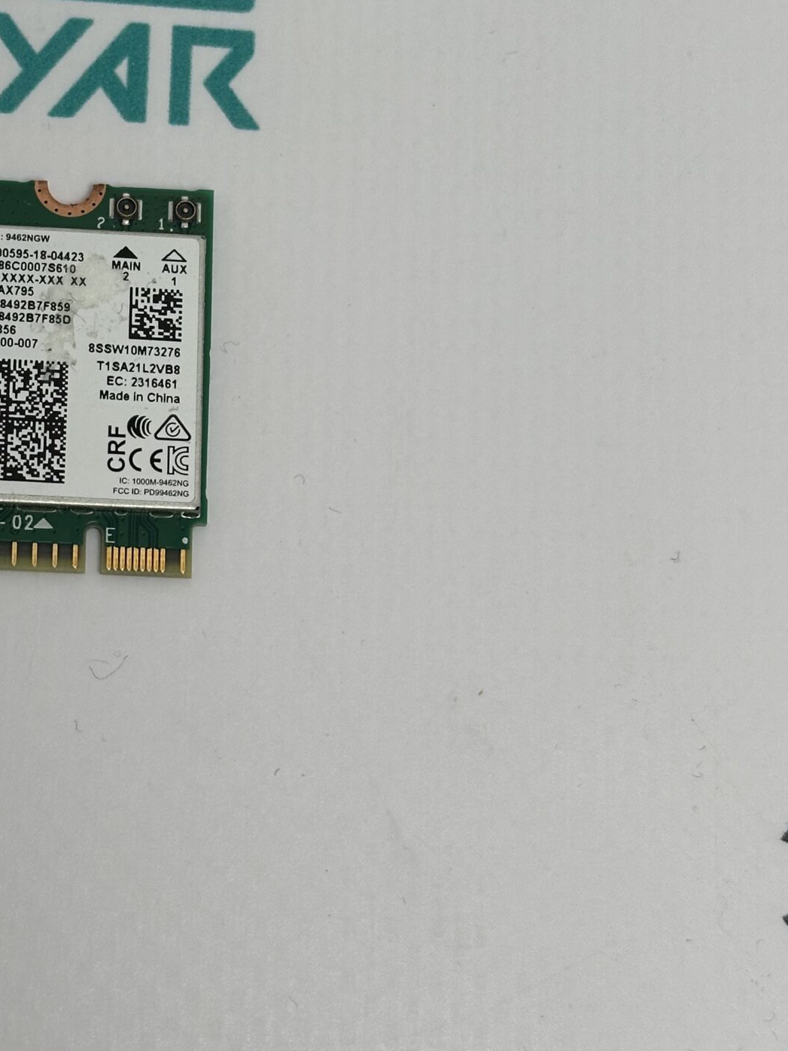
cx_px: 106
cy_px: 373
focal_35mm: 88
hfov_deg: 16.6
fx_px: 2671
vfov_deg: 22.2
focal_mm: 6.86
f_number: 1.78
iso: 64
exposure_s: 1/1041
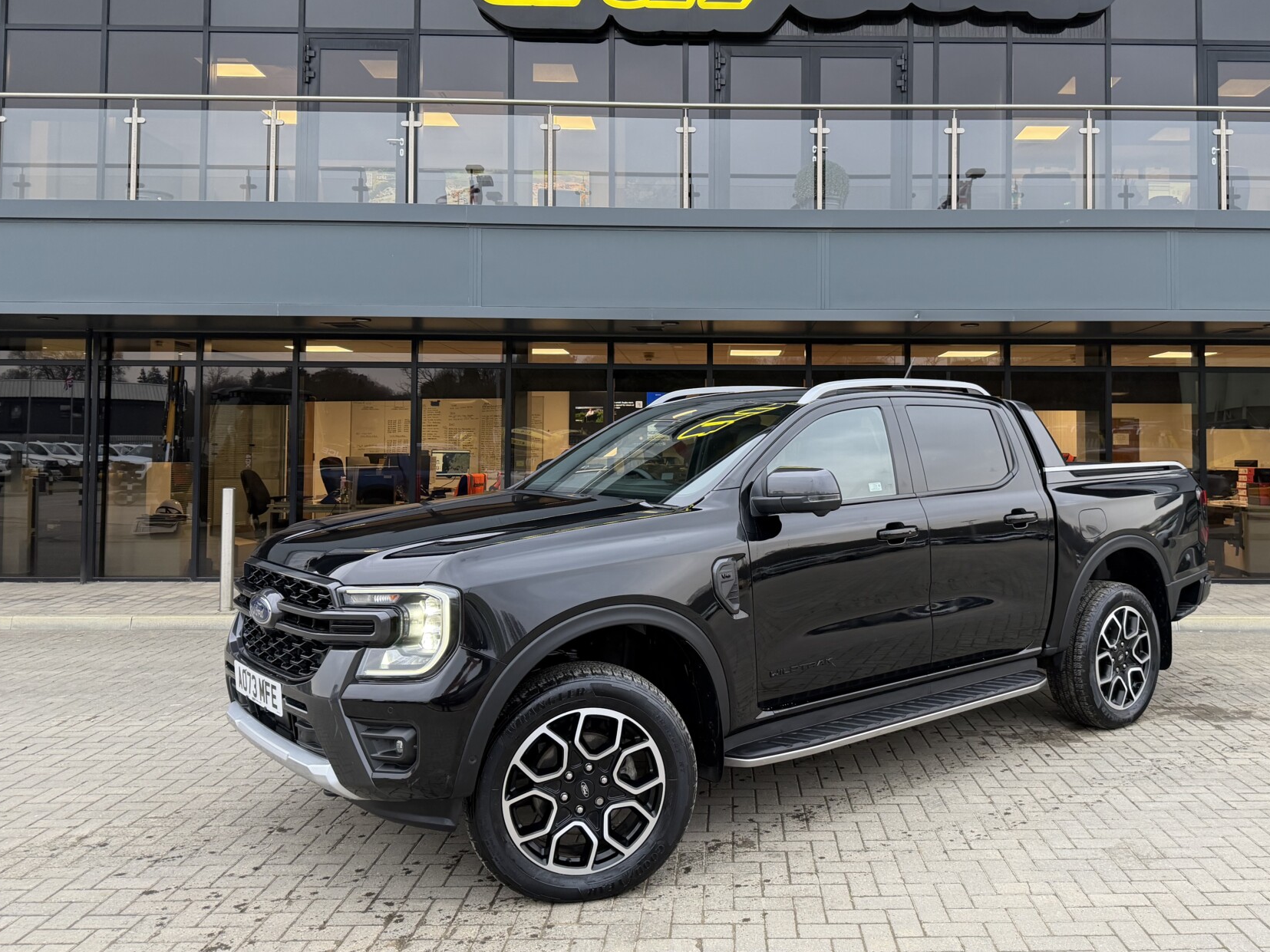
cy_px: 415
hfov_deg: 61.3
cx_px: 744
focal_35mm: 29
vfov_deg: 48.1
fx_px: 1064
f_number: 1.78
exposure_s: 1/94
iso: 200
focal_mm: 6.76
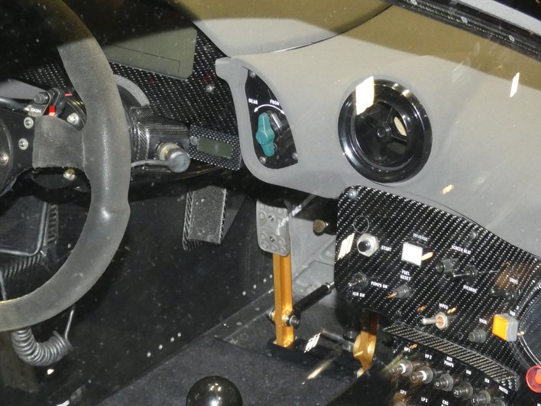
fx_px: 1875
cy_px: 267
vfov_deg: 12.3
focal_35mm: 120
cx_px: 245
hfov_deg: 16.4
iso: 800
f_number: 4.5
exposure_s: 1/60
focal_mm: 14.8
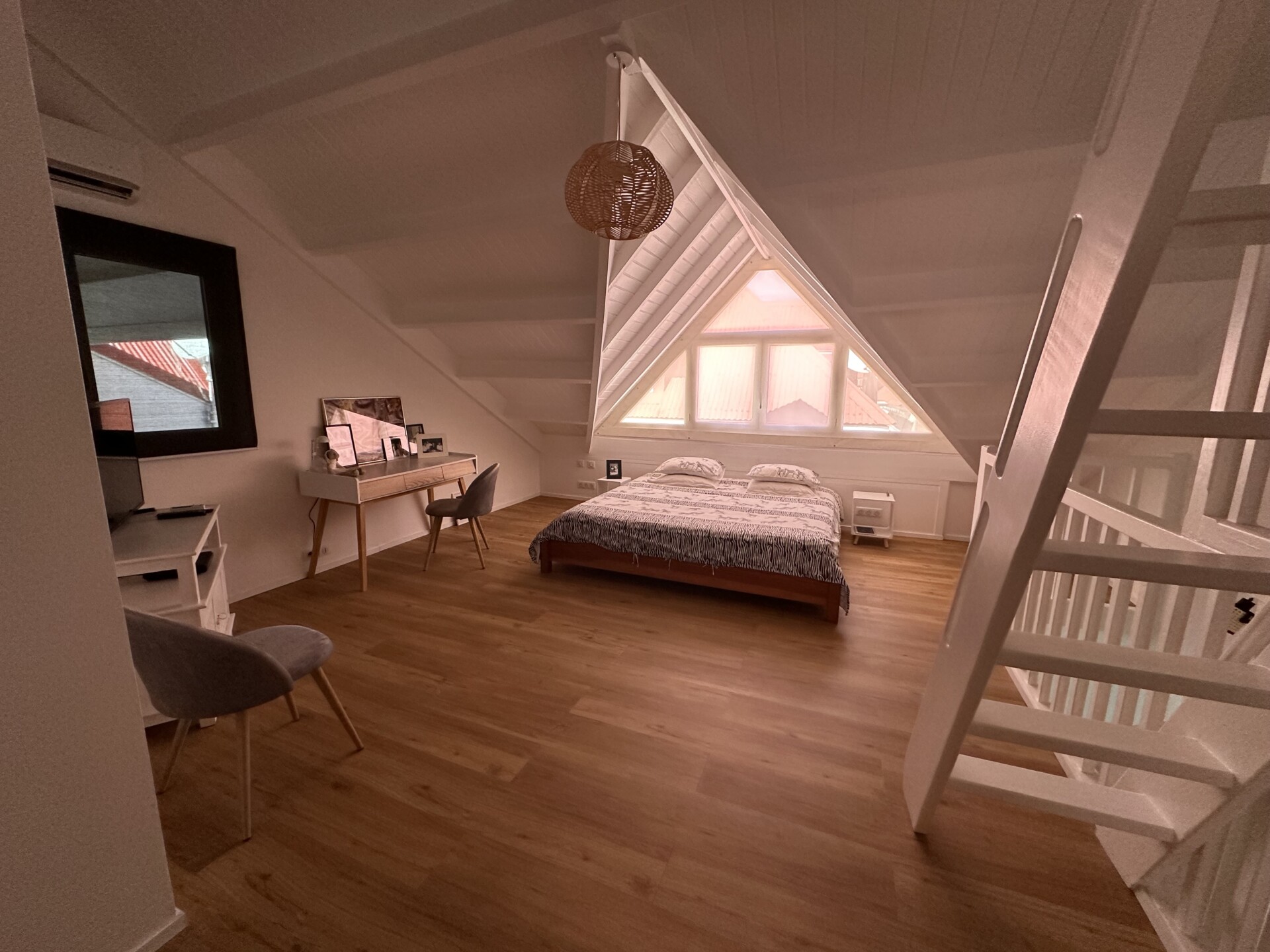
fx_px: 514
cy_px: 476
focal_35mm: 14
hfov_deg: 102.1
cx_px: 635
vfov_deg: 85.7
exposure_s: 1/120
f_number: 2.2
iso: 250
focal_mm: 2.22
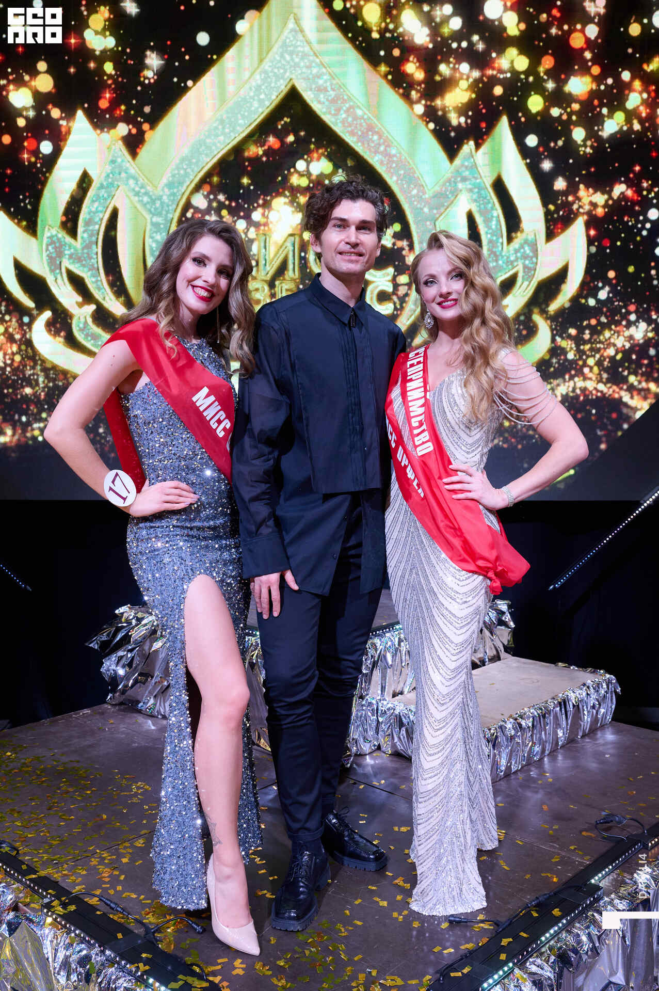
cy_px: 496
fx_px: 908
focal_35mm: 33
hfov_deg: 39.9
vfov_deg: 57.3
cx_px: 330
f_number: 5.6
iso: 1600
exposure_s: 1/320
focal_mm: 33
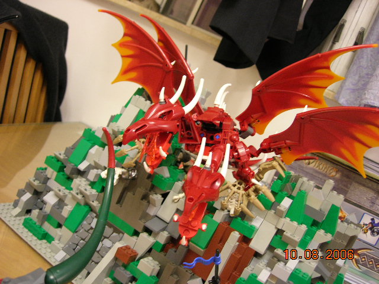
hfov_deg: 49.0
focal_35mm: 38
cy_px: 142
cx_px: 190
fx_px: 416
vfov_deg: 37.7
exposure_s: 1/3.8
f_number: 2.8
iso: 98
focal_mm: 7.8
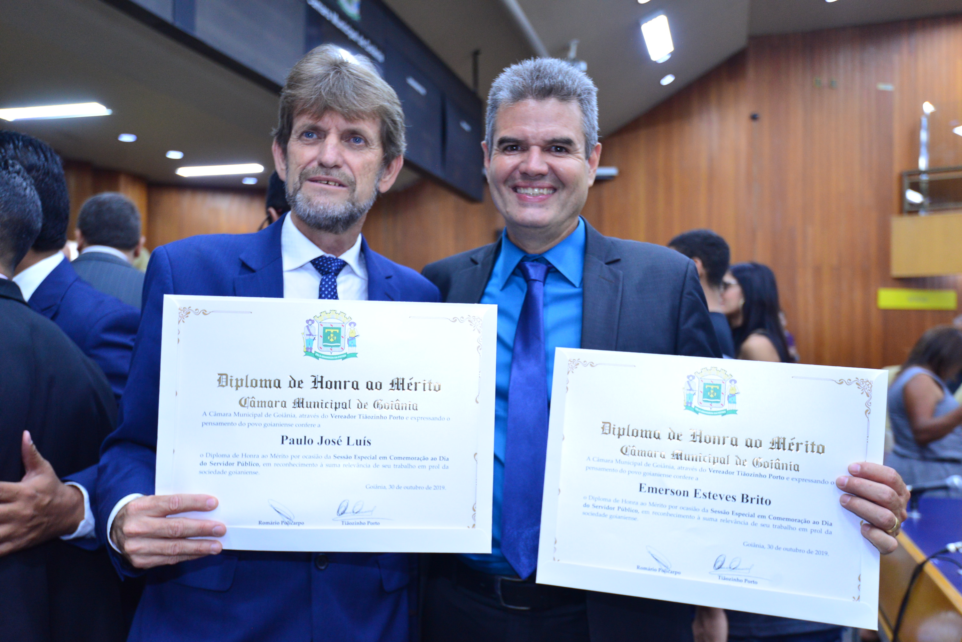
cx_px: 481
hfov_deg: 58.7
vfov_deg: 41.1
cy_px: 321
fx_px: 855
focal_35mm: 32
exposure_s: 1/60
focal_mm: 32
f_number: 4
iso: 2000
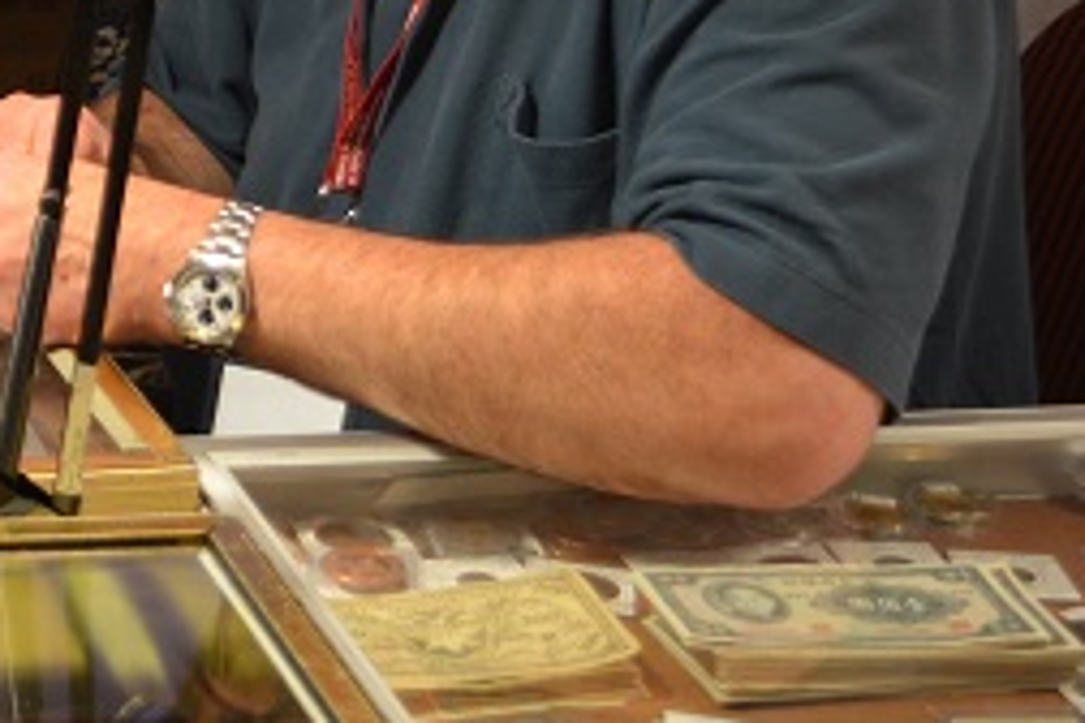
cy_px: -226
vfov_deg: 10.4
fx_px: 3875
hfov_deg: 14.6
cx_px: -629
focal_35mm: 129
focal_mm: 27
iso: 400
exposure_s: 1/25
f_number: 4.5
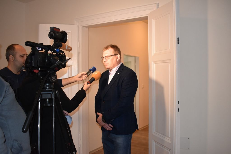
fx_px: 212
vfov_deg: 40.0
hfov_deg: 57.2
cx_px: 116
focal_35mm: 33
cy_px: 77
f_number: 3.8
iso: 1250
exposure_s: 1/60
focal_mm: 22
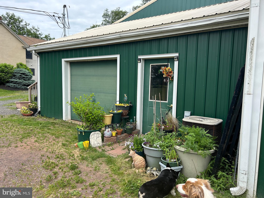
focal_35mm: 26
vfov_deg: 53.1
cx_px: 132
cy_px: 99
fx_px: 198
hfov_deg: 67.3
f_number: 1.5
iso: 50
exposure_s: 1/1808
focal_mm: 5.7
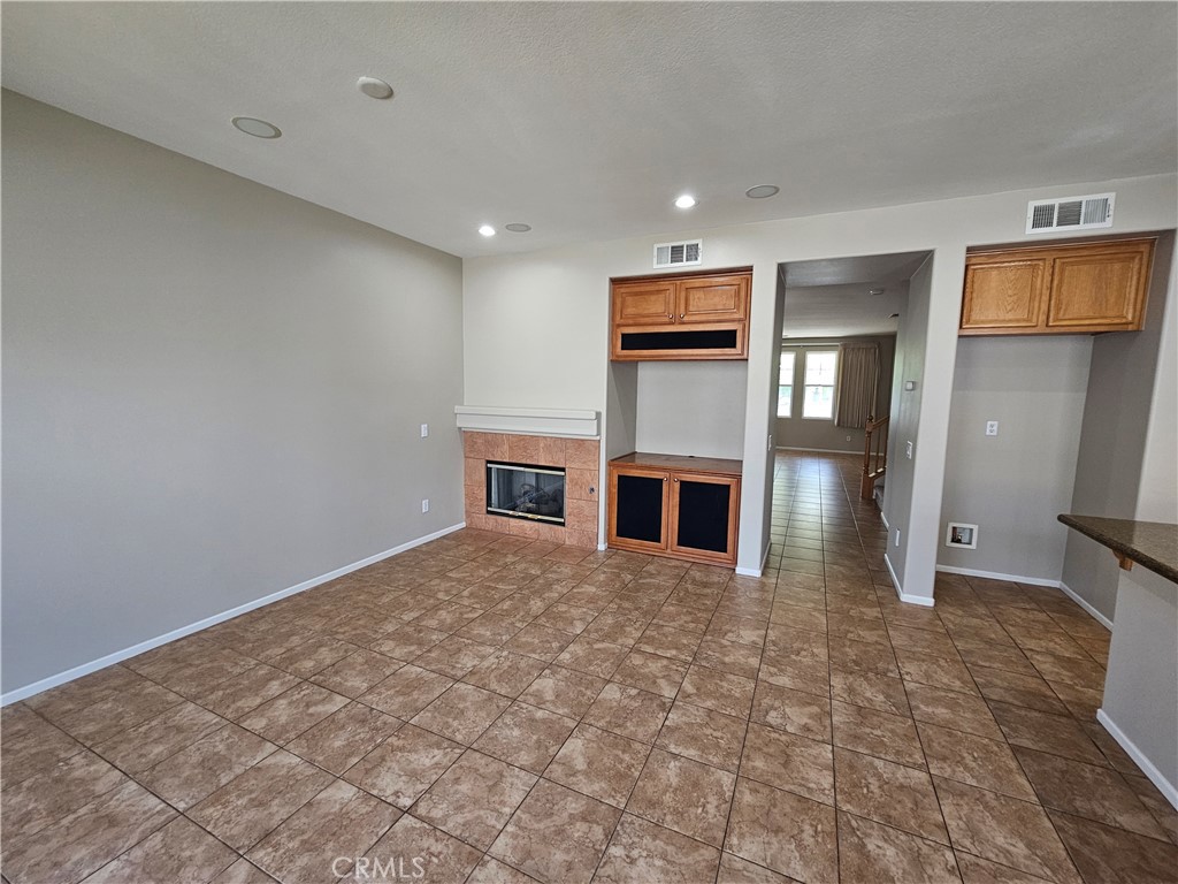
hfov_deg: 106.2
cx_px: 589
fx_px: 442
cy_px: 442
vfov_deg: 89.9
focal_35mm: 13
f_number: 2.2
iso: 100
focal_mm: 2.2
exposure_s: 1/60
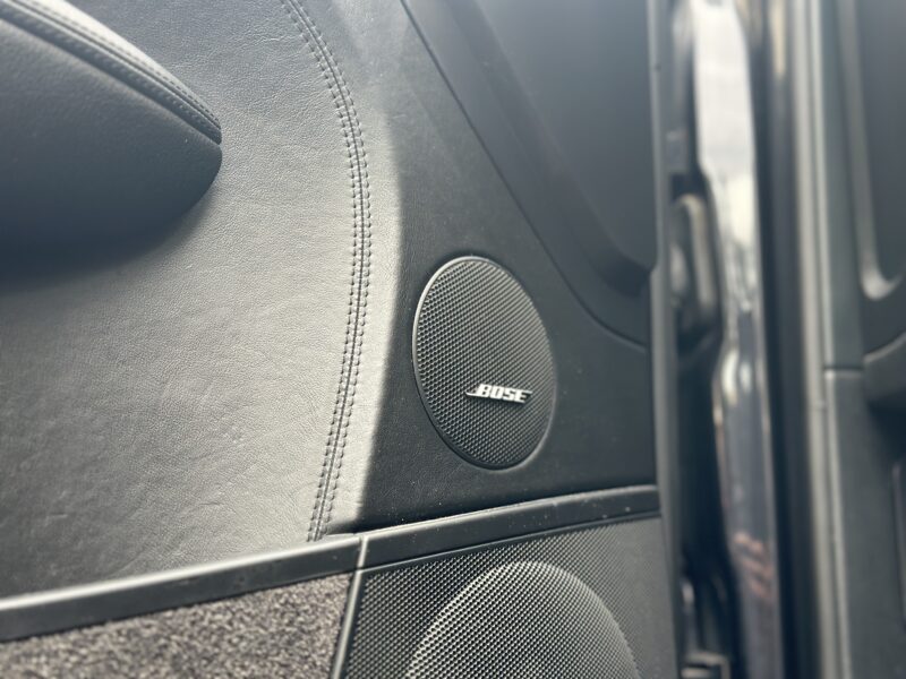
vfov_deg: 30.3
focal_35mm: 48
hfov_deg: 39.7
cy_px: 340
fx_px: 1256
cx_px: 453
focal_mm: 6.86
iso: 125
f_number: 1.78
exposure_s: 1/83
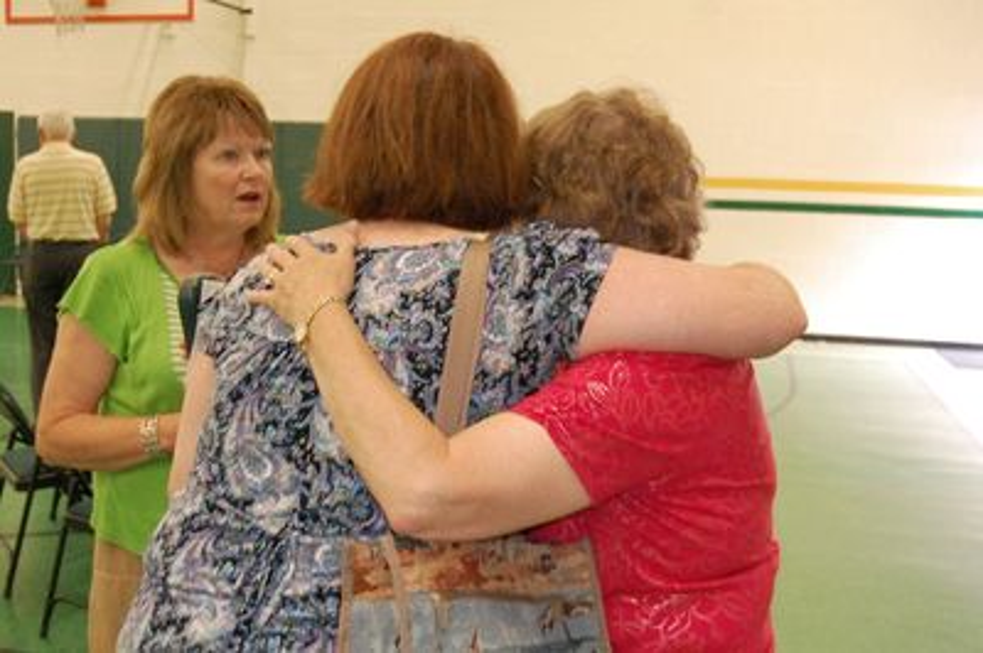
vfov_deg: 29.8
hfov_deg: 43.6
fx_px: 1228
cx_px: 492
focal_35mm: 45
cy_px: 326
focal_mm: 30
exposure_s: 1/25
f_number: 5
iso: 1600
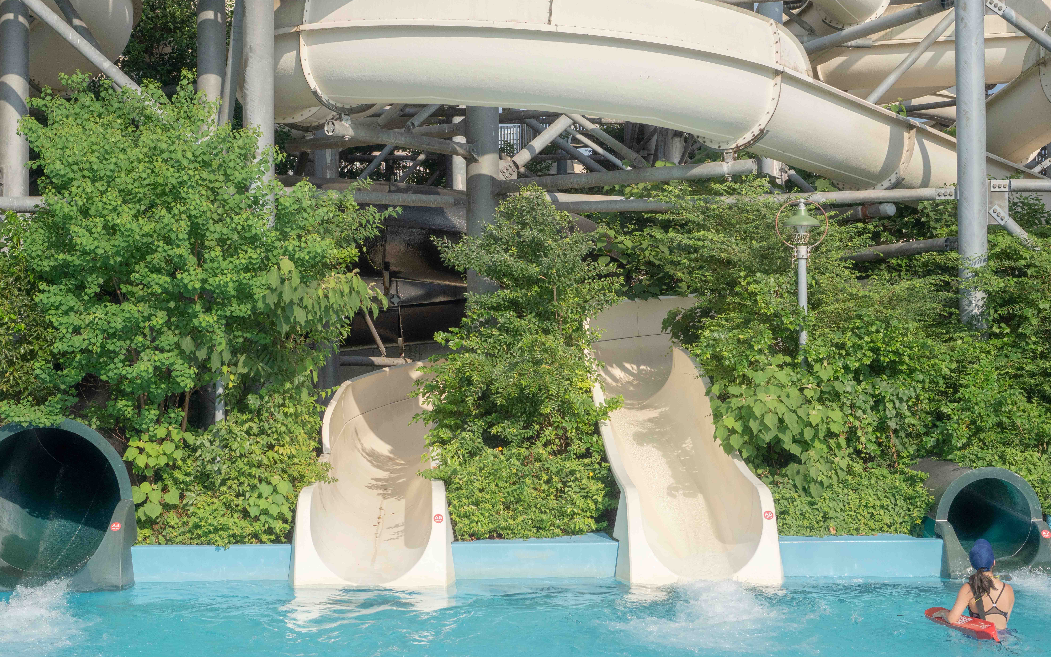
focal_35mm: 36
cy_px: 320
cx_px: 530
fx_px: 1031
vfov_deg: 35.3
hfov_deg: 54.0
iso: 500
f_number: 6.3
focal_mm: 35
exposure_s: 1/3200
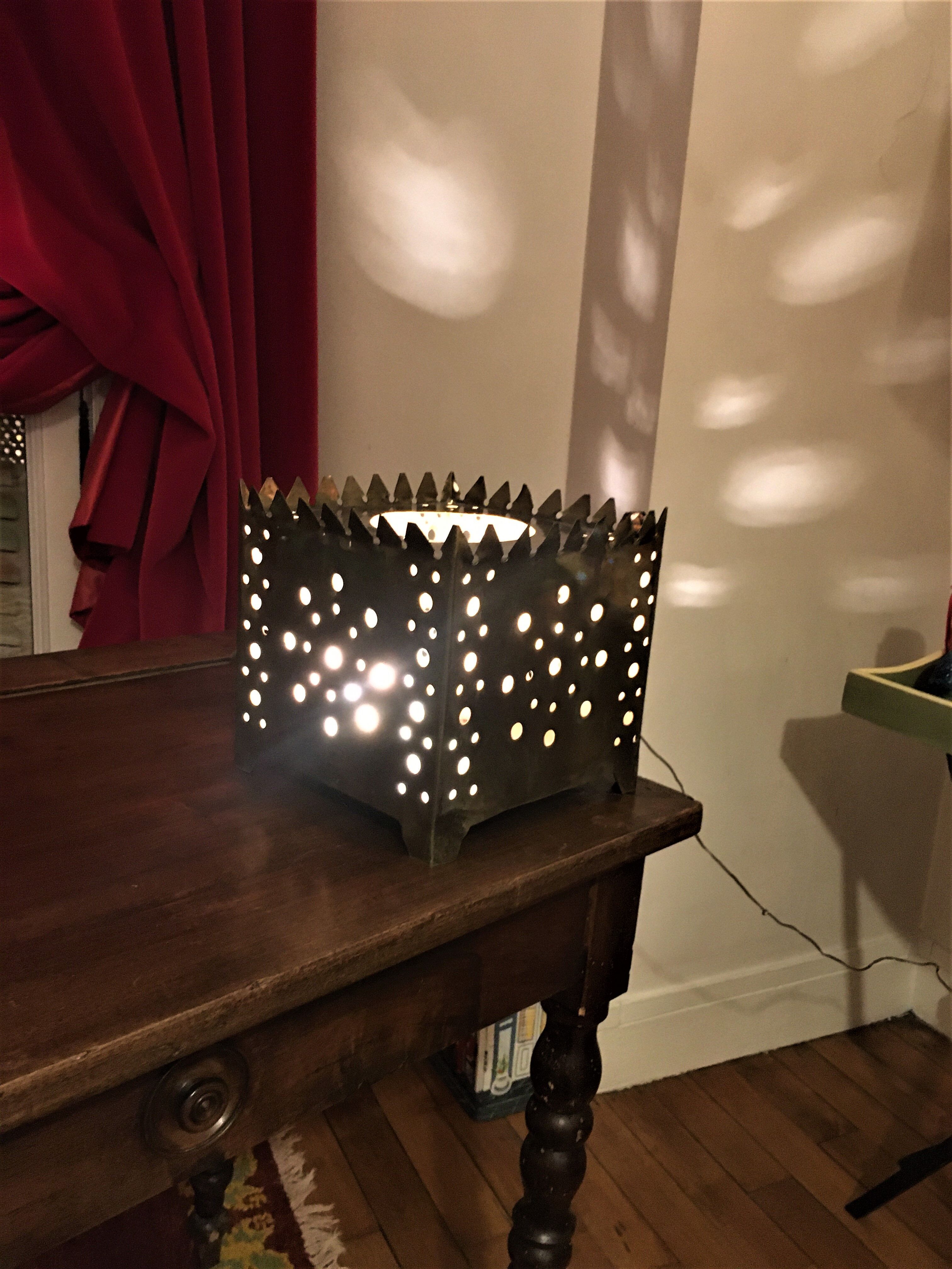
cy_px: 634
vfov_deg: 61.7
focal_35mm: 29
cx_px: 476
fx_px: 1063
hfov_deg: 48.2
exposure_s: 1/17
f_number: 2.2
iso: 400
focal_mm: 4.15
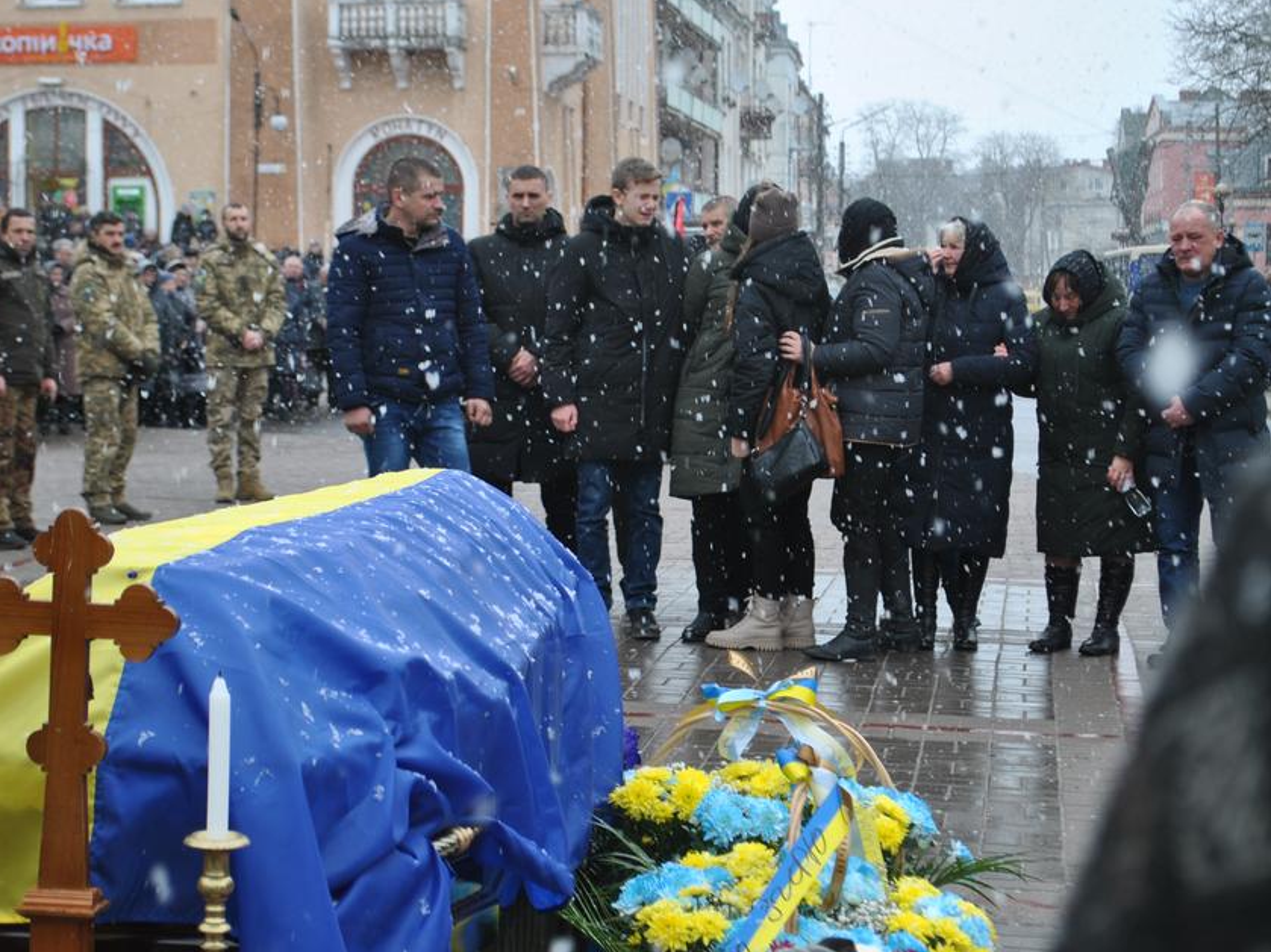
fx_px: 2974
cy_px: 455
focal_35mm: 81
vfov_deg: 18.2
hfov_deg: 24.1
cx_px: 569
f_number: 5.6
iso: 100
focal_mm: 46
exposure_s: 1/125
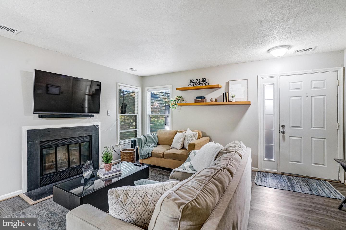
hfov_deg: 96.7
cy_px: 115
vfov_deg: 73.7
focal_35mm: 16
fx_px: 154
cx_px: 173
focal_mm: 16
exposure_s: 1/25
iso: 1250
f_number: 8
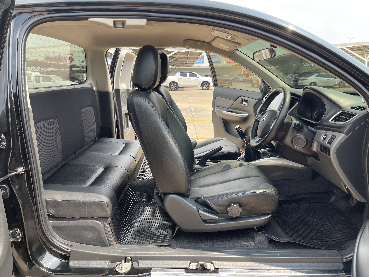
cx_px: 184
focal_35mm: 25
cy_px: 138
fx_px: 266
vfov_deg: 54.9
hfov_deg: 69.4
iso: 32
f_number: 1.6
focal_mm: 5.1
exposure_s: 1/599
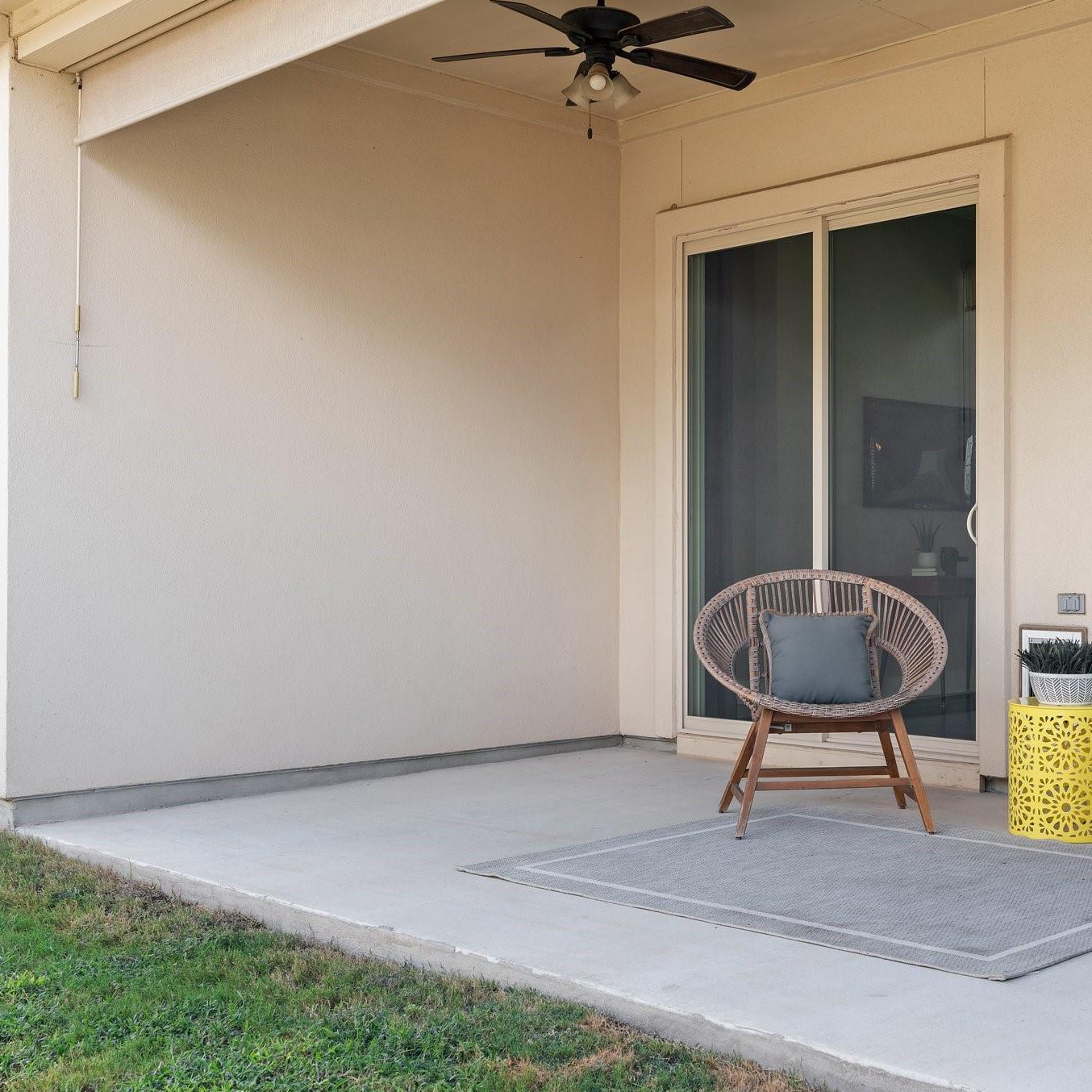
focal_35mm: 45
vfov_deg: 37.6
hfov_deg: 37.0
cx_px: 757
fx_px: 1606
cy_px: 548
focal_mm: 35
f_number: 8
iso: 200
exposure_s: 1/50
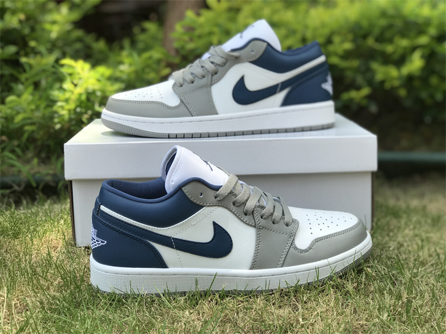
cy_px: 167
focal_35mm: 57
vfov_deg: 25.7
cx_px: 223
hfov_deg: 33.8
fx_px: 734
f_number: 2.8
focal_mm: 6.6
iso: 20
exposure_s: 1/237
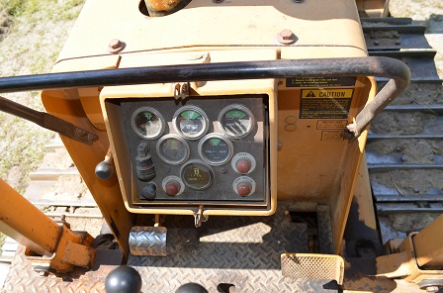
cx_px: 222
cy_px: 146
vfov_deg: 47.7
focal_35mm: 27
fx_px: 331
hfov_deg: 67.5
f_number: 5
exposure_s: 1/200
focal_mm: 18
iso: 100
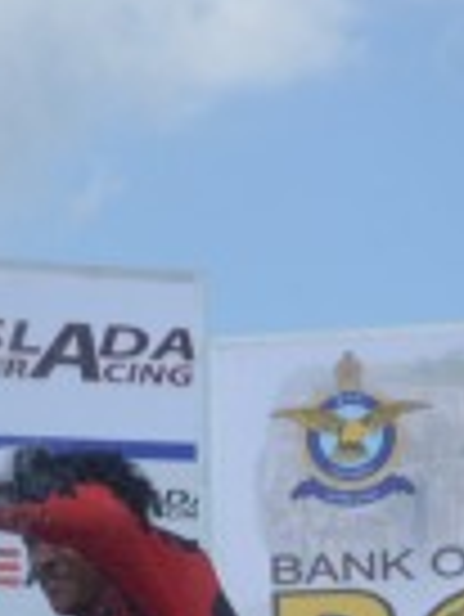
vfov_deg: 8.6
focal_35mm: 227
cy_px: 852
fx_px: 4051
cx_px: 32
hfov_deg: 6.5
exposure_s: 1/200
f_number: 14
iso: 320
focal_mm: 36
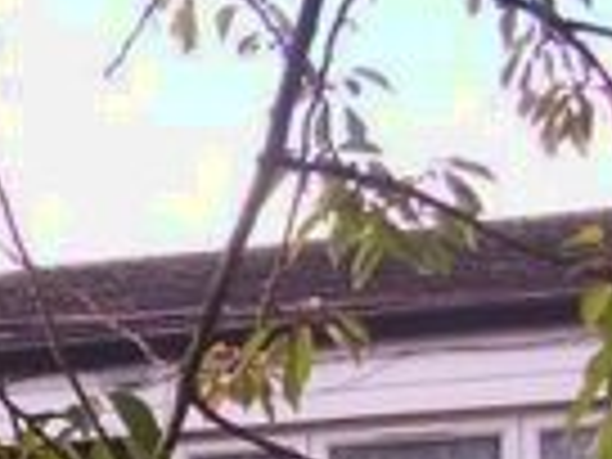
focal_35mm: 160
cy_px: 947
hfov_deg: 10.8
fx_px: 2829
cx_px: -778
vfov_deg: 8.7
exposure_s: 1/215
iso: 80
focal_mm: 5.6
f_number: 3.3
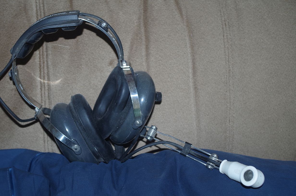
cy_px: 98
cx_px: 148
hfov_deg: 35.1
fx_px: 468
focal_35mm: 57
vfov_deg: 23.7
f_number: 4.5
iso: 400
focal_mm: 37.5
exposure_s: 1/30
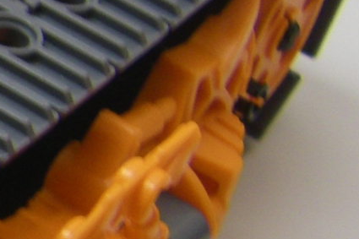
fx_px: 2402
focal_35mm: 241
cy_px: -22
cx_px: -520
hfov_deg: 7.9
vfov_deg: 5.7
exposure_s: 1/50
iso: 64
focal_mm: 6.3
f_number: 3.5
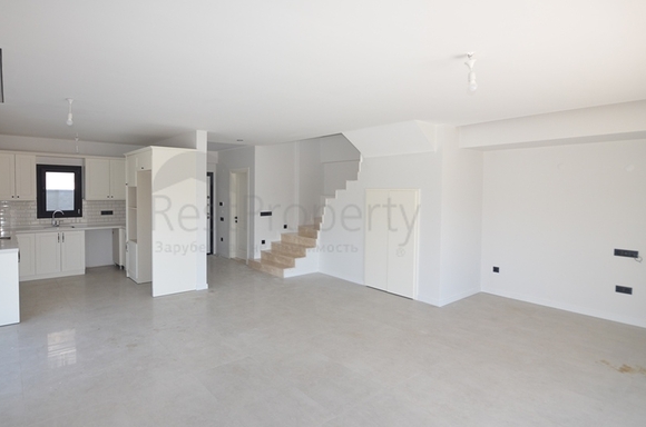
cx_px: 287
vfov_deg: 60.1
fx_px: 369
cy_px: 205
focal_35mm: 21
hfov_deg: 82.0
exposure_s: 1/160
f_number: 7.1
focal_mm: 11
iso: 400
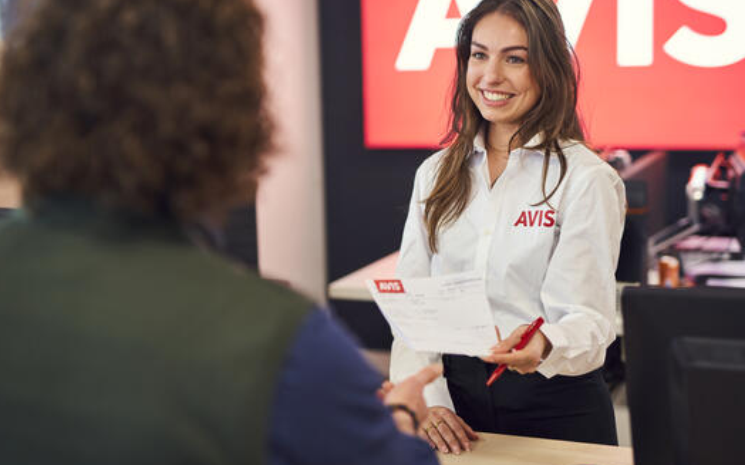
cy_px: 201
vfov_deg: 23.1
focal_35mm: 56
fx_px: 1137
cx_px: 380
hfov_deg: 36.3
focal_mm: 50
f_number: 1.8
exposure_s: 1/160
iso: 250
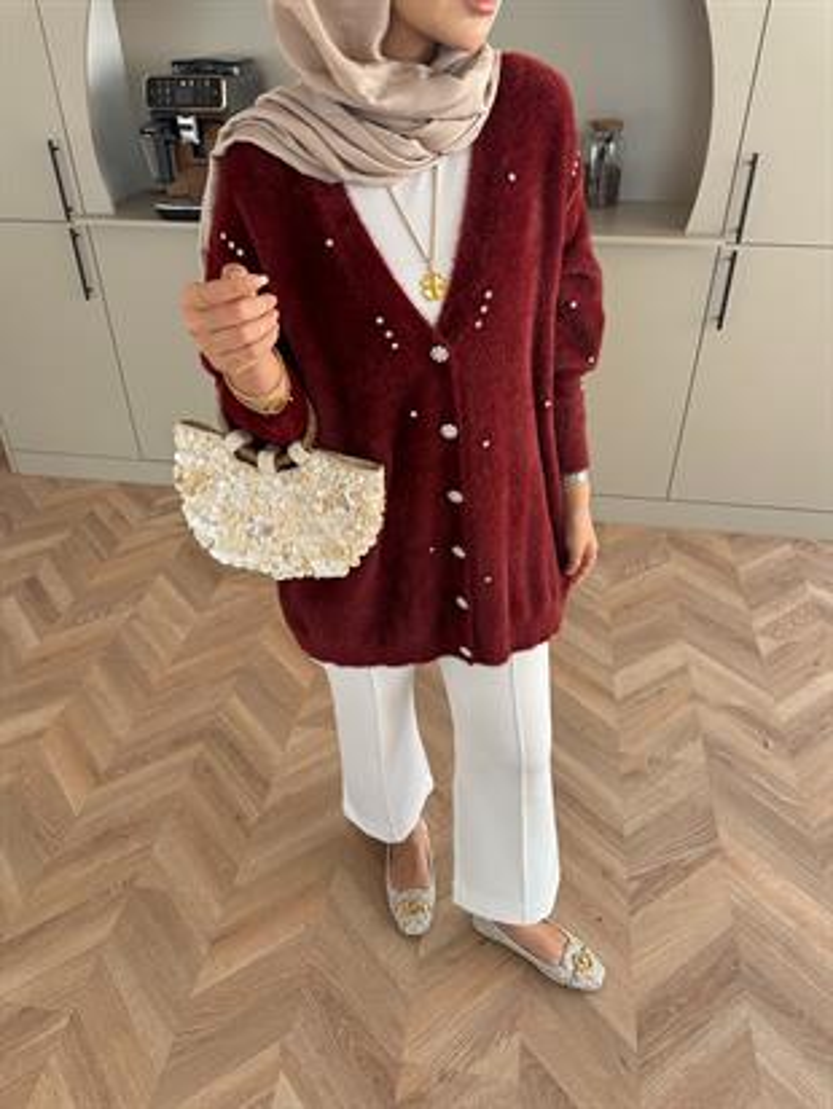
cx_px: 416
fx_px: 770
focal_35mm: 24
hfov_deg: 56.8
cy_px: 554
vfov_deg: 71.6
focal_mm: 6.86
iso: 160
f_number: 1.78
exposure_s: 1/121
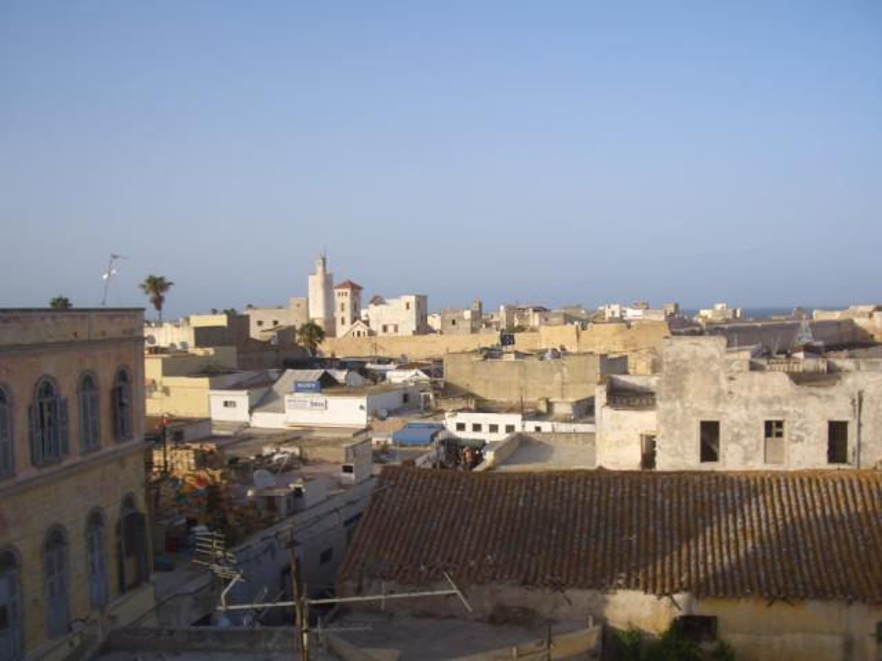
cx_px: 441
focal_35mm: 35
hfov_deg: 52.6
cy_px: 330
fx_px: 892
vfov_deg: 40.7
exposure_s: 1/320
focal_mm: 5.8
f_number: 4.3
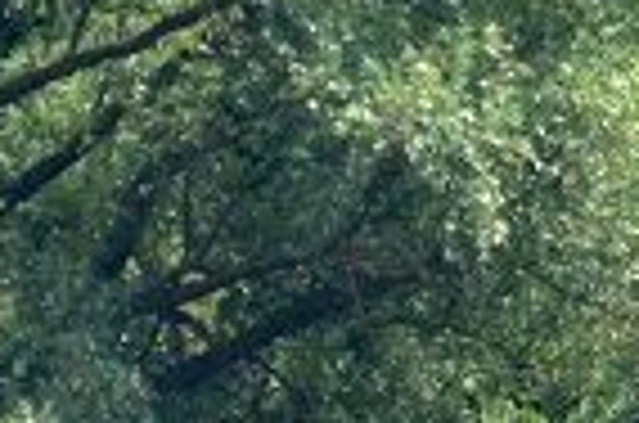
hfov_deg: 0.8
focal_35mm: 2629
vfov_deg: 0.5
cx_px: 812
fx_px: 46560
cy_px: 47
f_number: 5.6
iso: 1600
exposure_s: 1/4000
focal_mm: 250
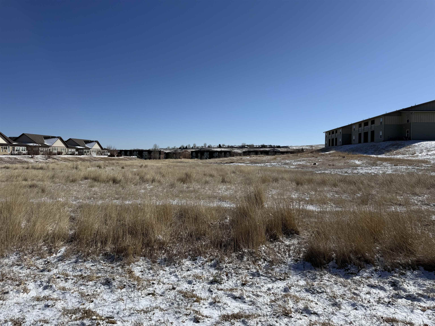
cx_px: 218
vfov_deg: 56.8
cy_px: 163
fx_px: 302
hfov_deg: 71.6
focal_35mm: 24
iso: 80
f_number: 1.78
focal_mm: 6.76
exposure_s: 1/11905
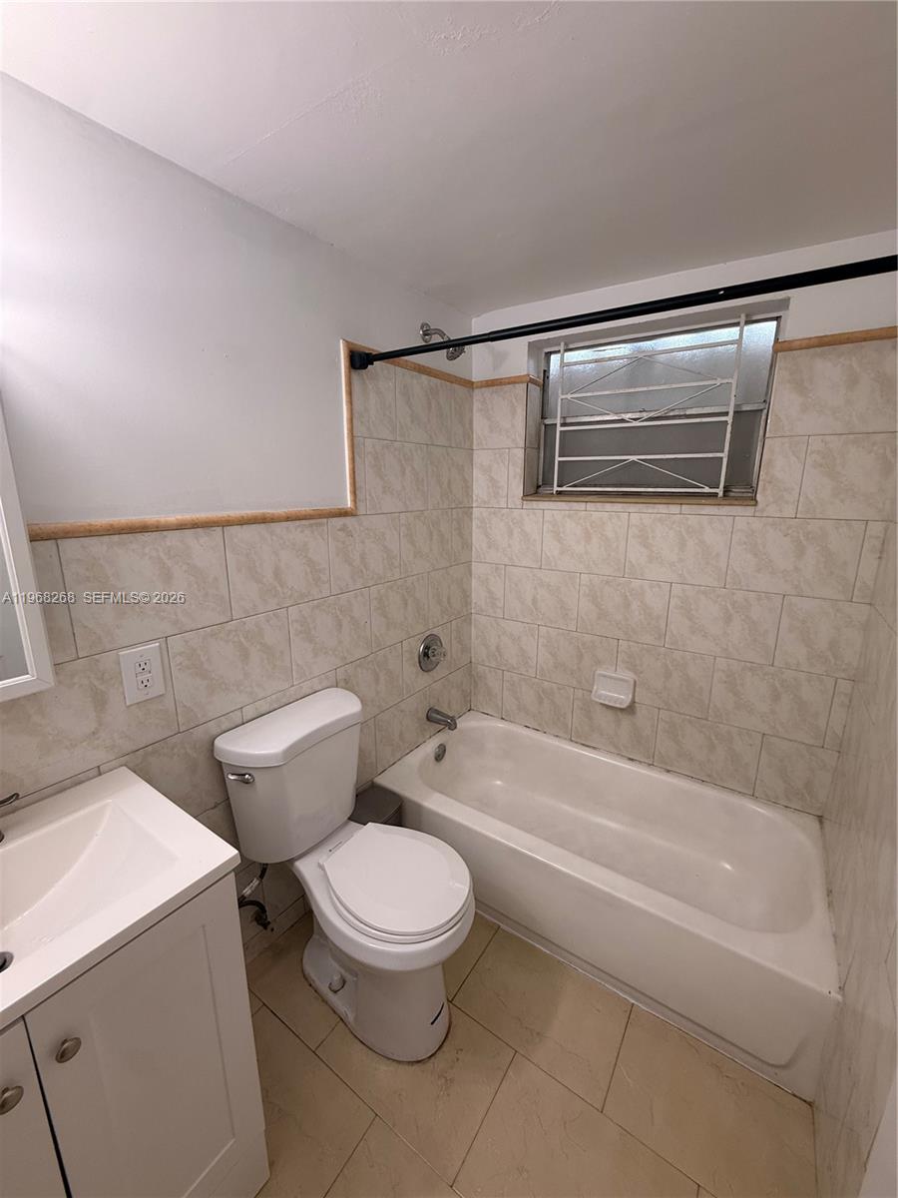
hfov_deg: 85.7
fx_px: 484
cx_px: 449
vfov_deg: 102.1
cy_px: 599
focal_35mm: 14
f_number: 2.2
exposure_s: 1/120
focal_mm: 2.22
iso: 125
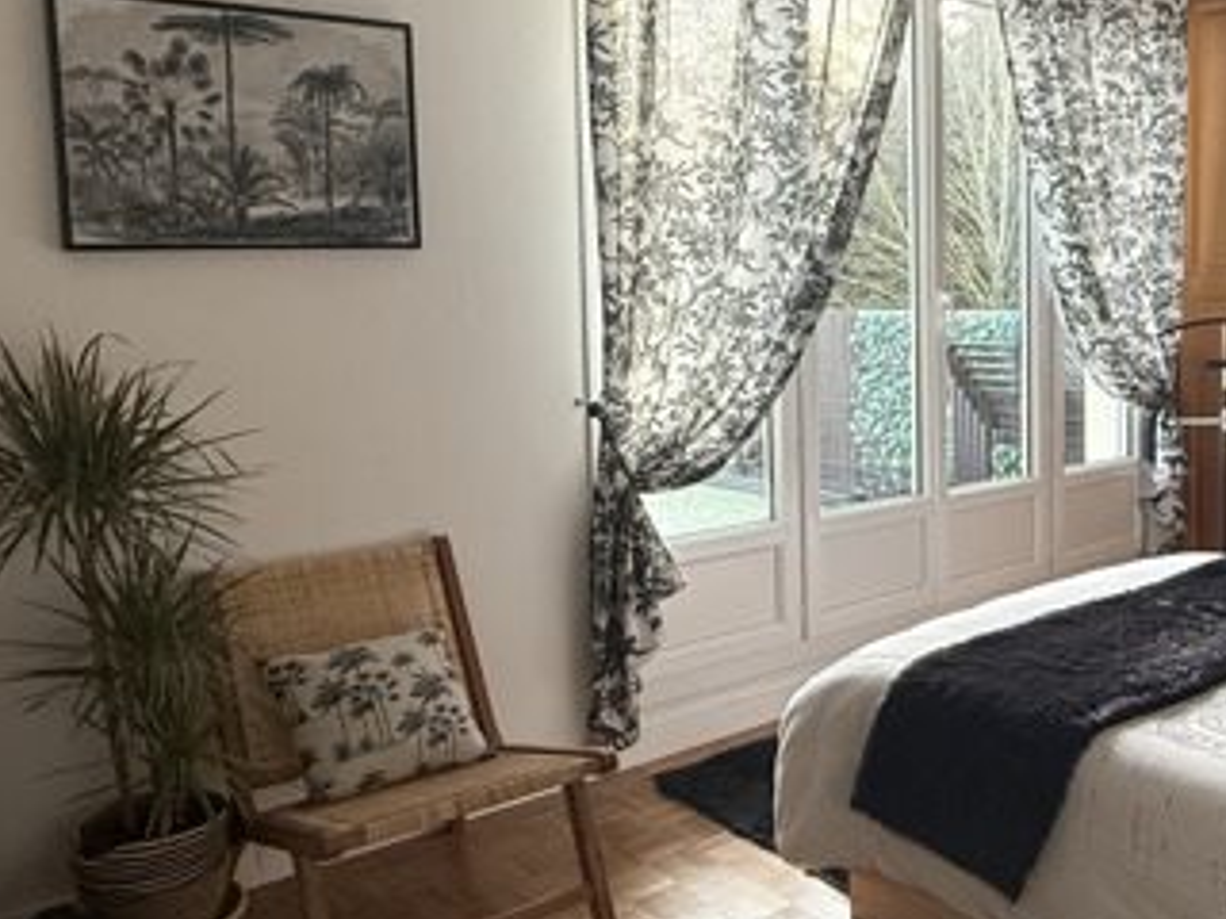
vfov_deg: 40.5
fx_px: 1240
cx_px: 820
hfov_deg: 51.6
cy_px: 375
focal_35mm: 35
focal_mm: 2.22
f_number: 2.2
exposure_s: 1/99
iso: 250
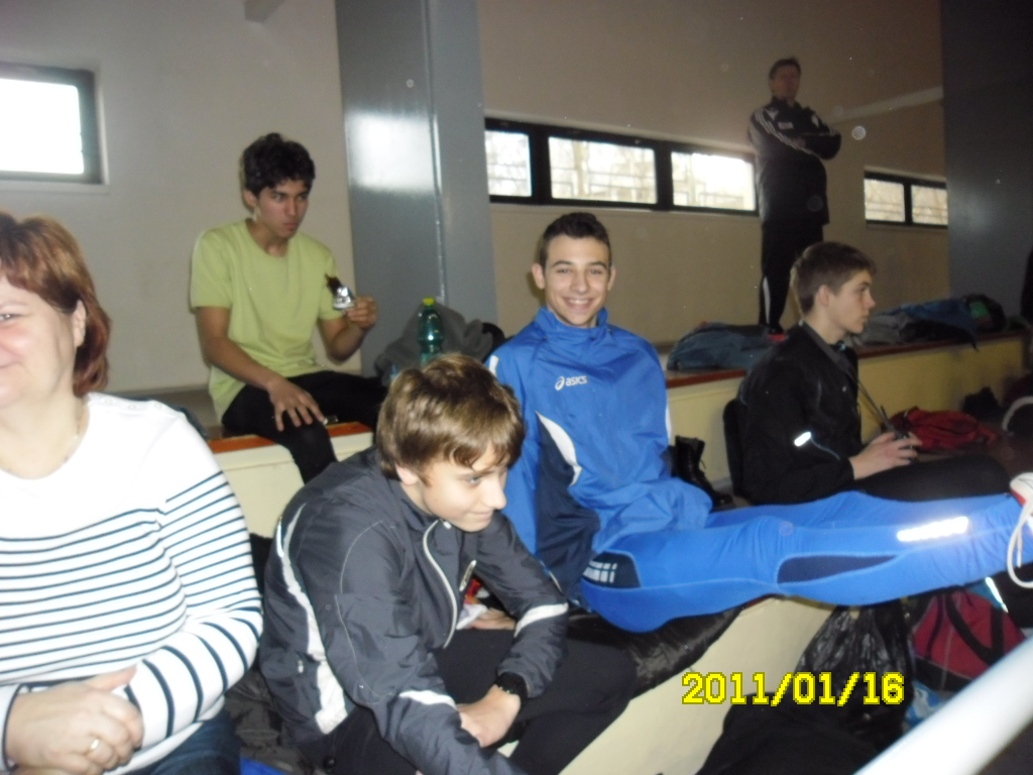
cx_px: 516
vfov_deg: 51.4
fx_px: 806
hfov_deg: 65.3
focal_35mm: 27
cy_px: 388
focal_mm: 4.9
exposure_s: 1/45
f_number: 3.5
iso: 200
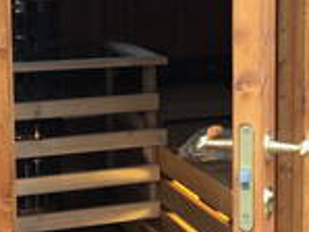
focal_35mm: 75
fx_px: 670
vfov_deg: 19.6
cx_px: 253
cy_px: 75
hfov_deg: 25.5
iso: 40
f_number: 1.8
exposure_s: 1/20
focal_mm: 4
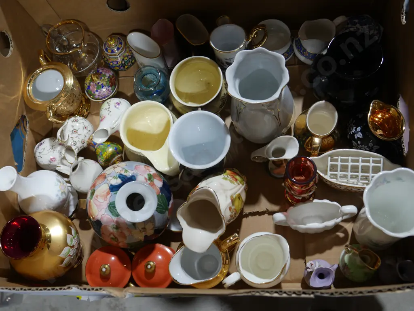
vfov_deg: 36.0
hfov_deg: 46.8
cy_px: 156
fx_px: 479
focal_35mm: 40
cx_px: 207
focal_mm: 20
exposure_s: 1/60
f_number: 4.4
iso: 250
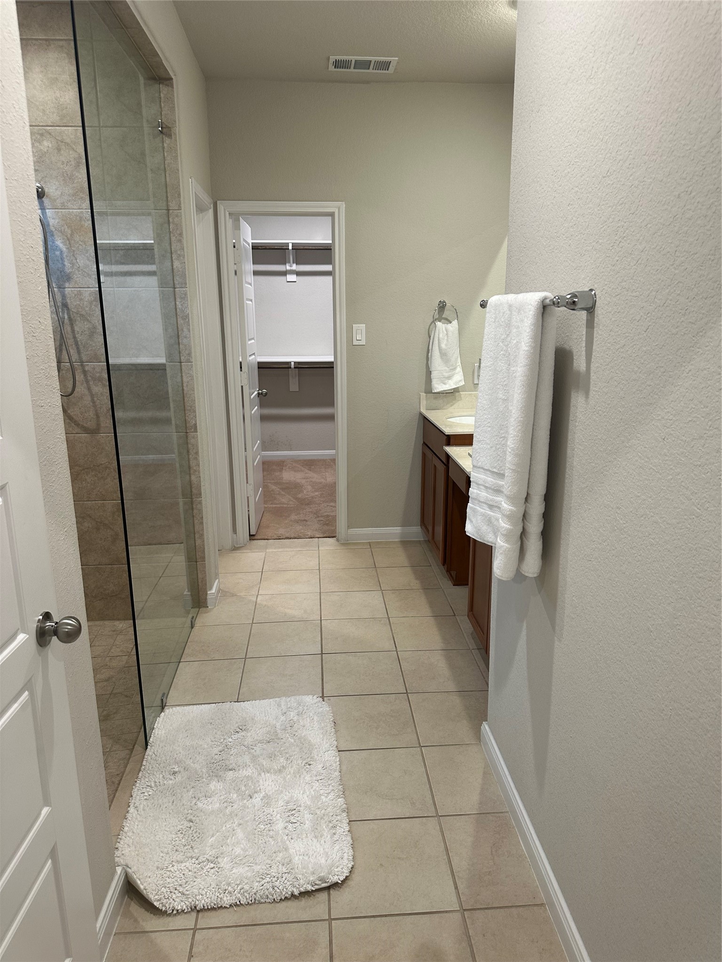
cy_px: 481
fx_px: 667
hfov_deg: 56.8
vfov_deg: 71.6
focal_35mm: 24
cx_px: 361
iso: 125
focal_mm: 6.86
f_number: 1.78
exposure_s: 1/60
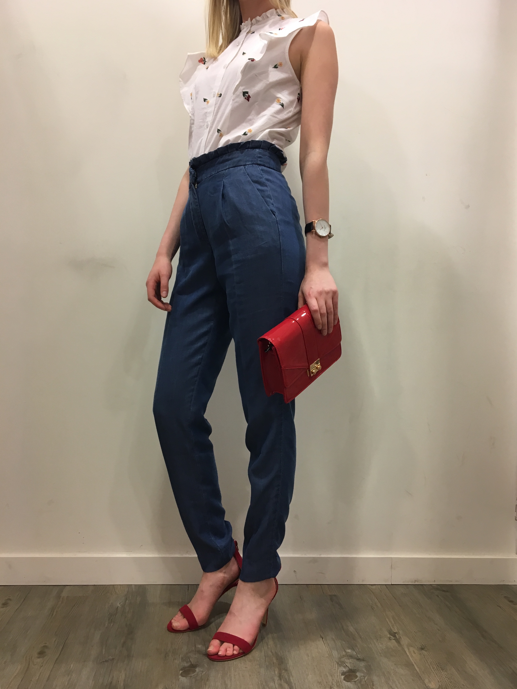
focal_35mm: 29
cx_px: 258
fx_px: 578
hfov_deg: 48.2
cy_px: 344
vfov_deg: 61.7
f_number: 2.2
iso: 80
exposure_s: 1/33
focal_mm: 4.15
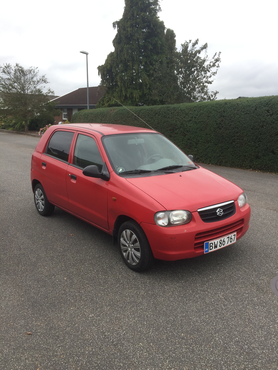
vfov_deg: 61.7
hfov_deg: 48.2
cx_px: 139
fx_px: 311
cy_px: 185
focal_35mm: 29
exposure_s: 1/335
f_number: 2.2
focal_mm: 4.15
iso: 32
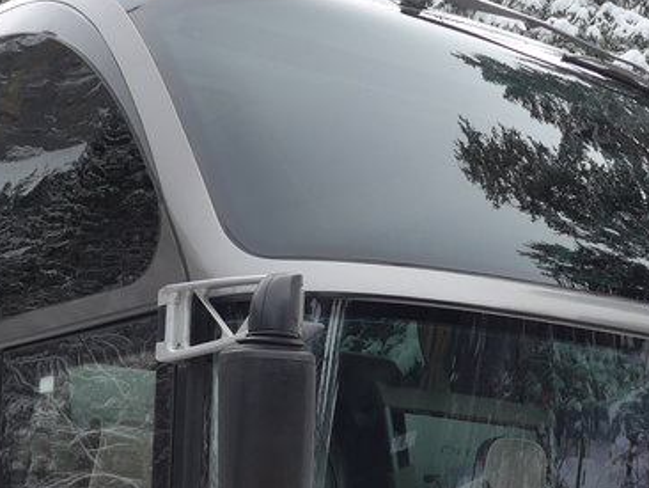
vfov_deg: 15.4
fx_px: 1782
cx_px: 245
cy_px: 442
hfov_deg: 20.6
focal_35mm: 95
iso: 80
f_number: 2.8
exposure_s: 1/400
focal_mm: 6
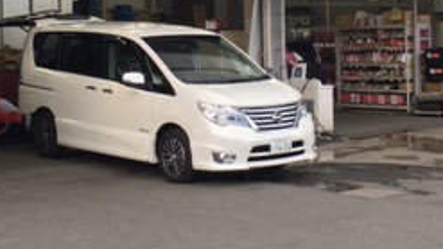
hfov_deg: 25.9
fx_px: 963
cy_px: 18
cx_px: 249
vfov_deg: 14.6
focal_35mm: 82
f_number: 2.2
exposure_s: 1/120
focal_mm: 4.15
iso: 40
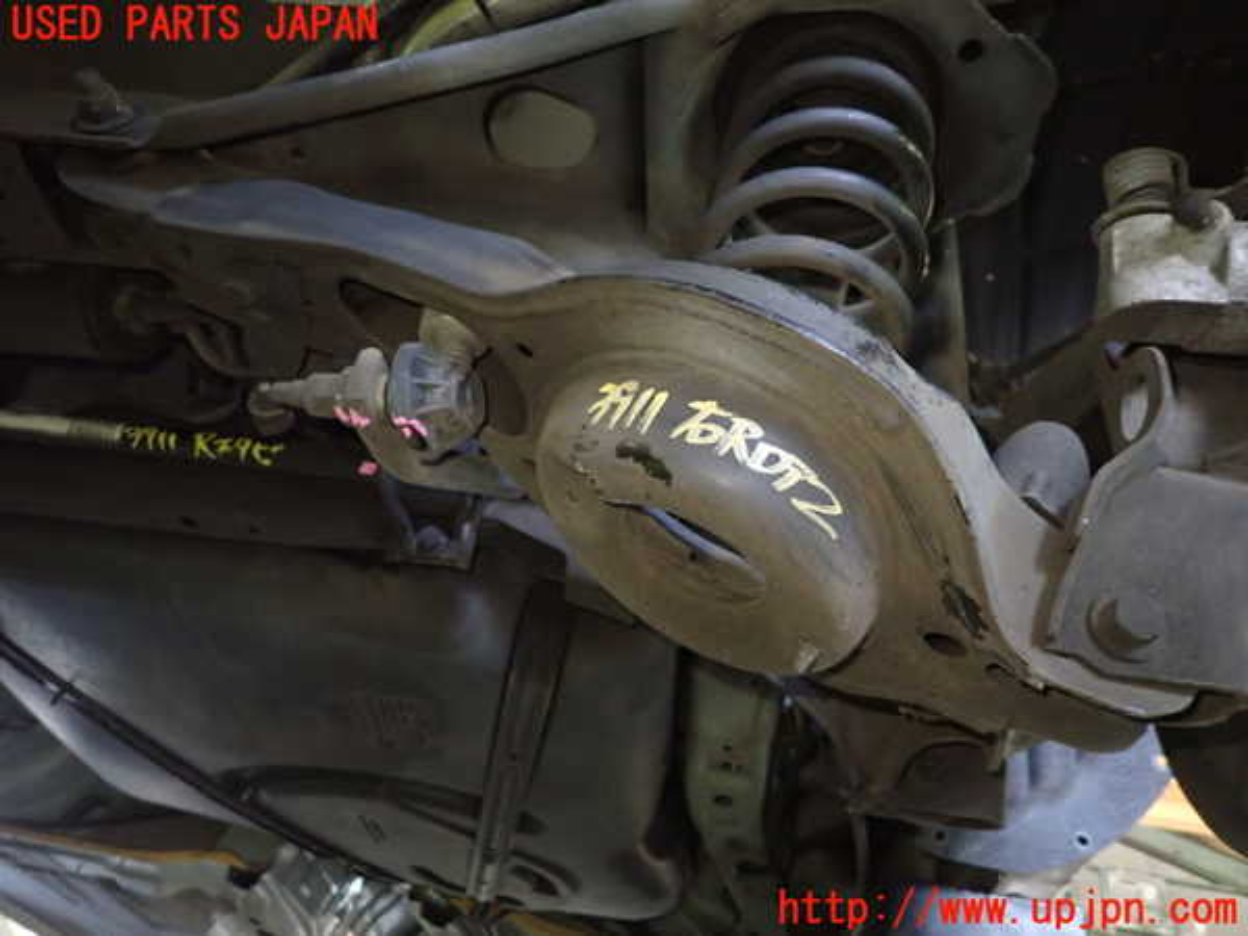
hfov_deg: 69.4
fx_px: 901
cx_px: 624
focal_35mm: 25
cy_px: 468
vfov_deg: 54.9
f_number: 2
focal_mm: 4.5
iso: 800
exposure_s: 1/25
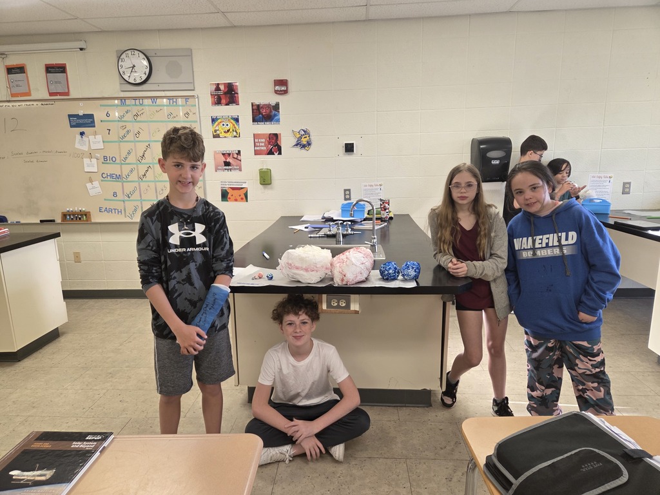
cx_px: 330
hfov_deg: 73.9
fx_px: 439
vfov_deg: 58.9
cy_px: 248
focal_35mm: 23
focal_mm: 5.4
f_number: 1.8
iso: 125
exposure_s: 1/120
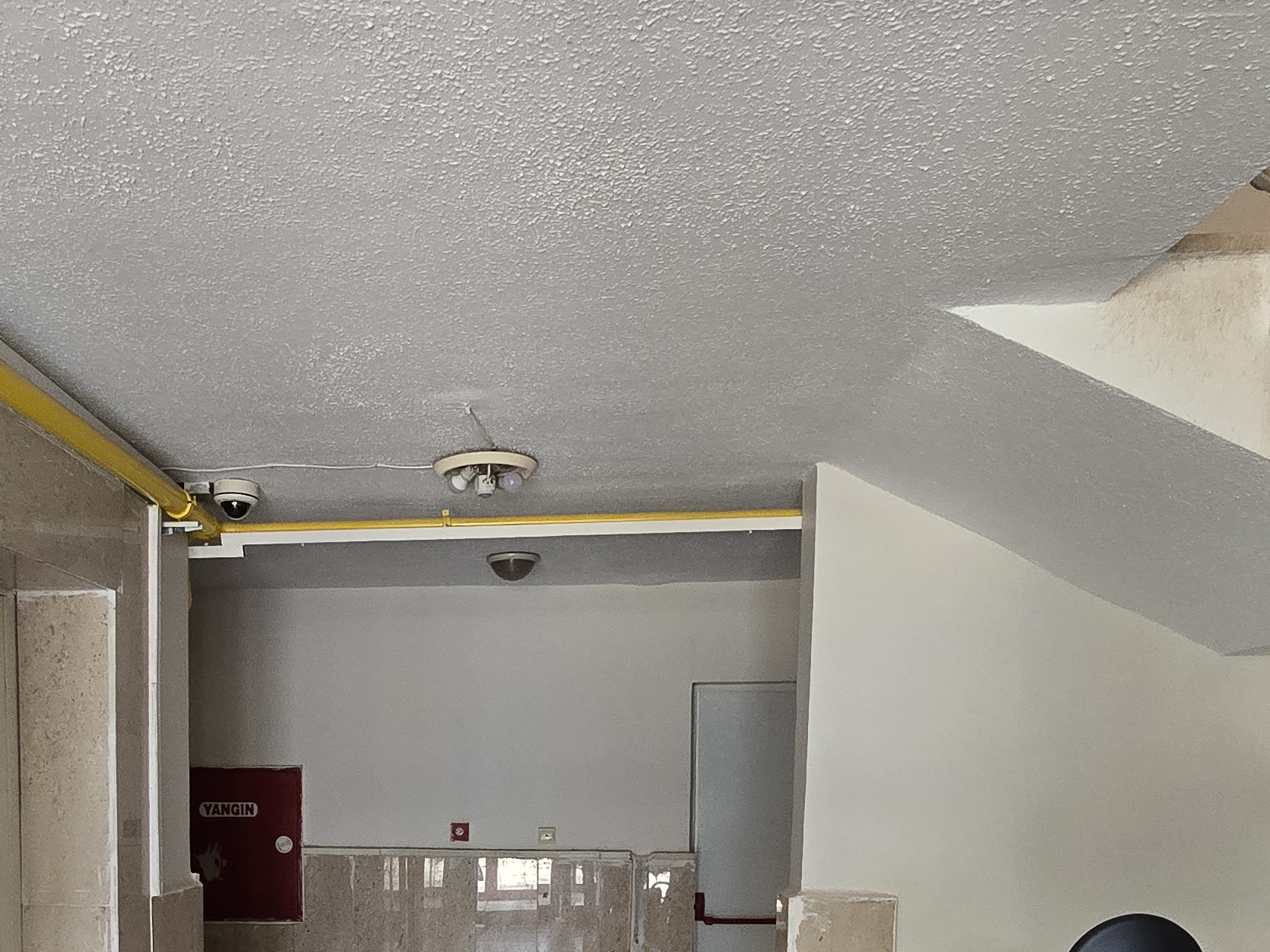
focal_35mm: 31
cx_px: 438
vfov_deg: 41.2
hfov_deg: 57.3
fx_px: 1137
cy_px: 891
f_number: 2.2
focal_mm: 2.2
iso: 400
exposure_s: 1/50
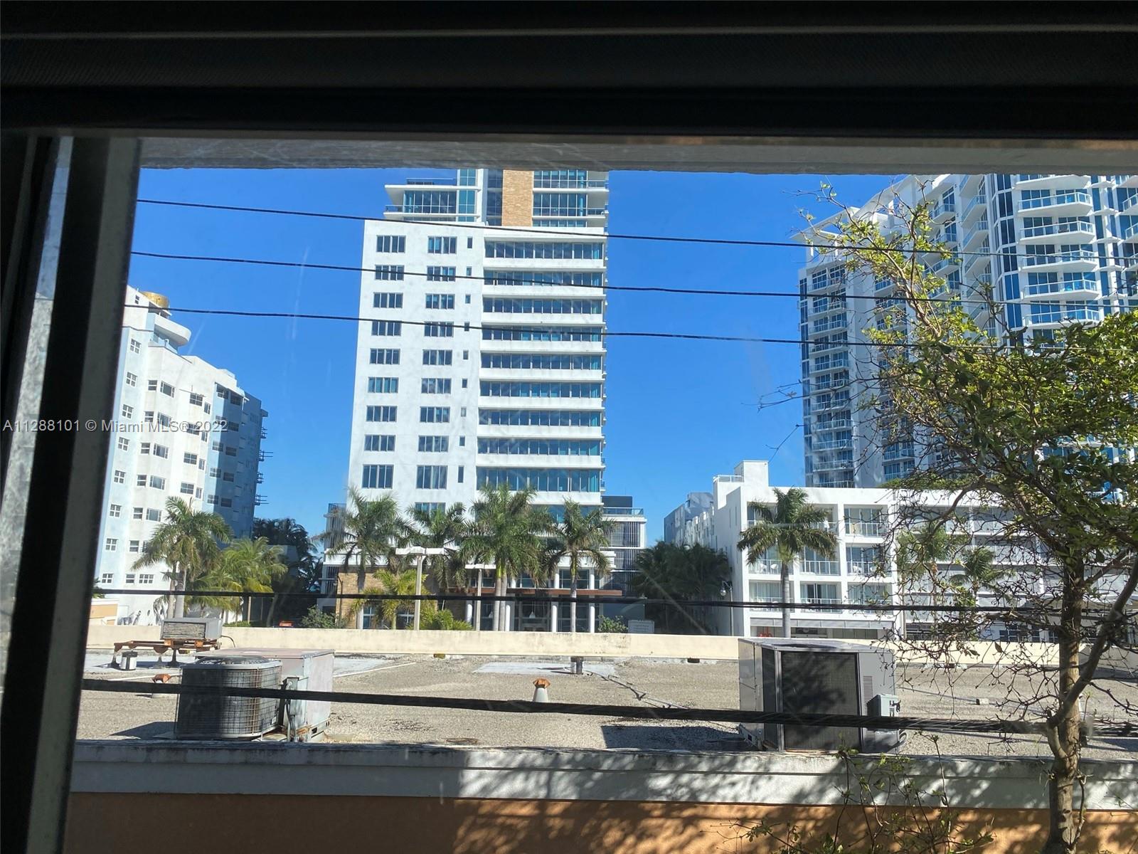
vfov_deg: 53.1
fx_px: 855
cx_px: 569
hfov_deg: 67.3
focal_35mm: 26
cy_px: 427
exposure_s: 1/3497
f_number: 1.8
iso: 32
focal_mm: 4.25
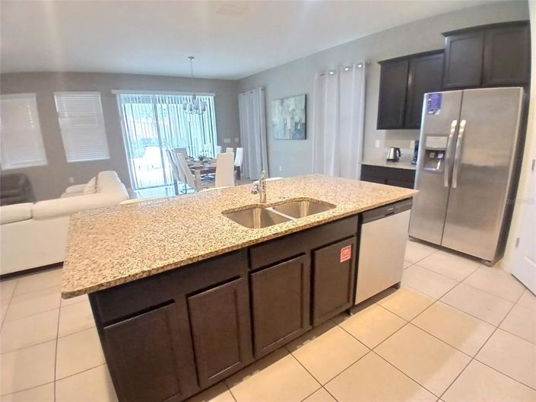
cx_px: 268
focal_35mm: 17
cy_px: 201
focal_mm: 1.4
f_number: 2.2
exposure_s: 1/20
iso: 500
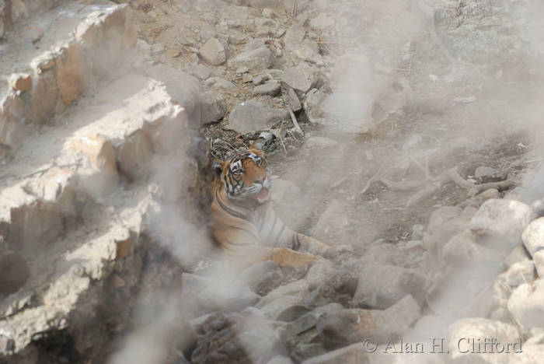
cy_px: 182
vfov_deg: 2.3
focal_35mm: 600
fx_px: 9074
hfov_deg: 3.4
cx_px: 272
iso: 500
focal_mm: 400
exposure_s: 1/400
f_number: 5.6
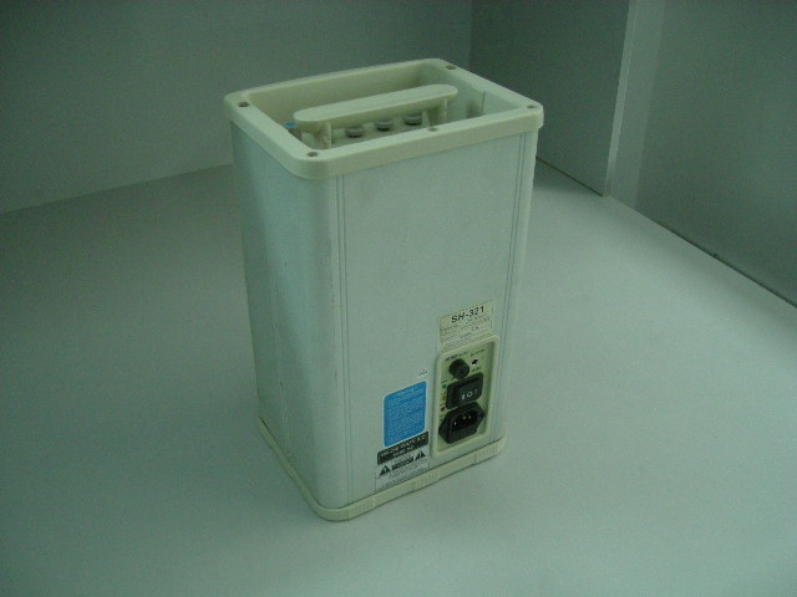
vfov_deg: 40.7
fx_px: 806
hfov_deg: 52.6
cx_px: 398
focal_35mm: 35
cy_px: 298
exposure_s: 1/33.4
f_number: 2.8
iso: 400
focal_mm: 5.7
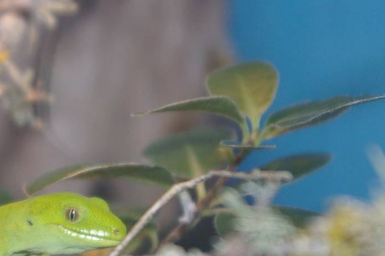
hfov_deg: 10.6
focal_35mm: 191
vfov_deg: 7.2
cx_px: -55
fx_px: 2042
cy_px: 114
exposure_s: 1/60
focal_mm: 55
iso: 400
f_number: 5.6
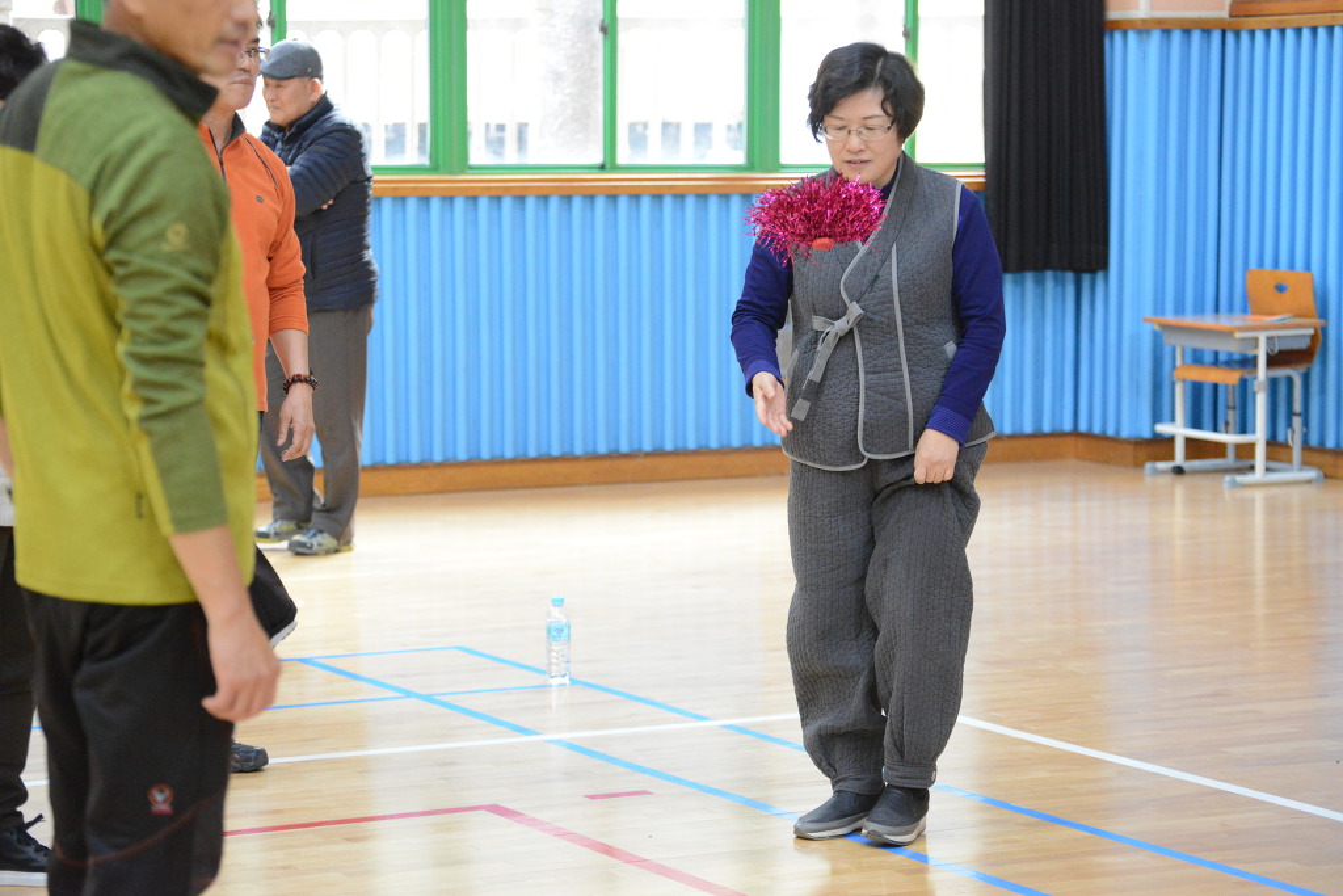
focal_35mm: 95
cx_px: 672
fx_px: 3544
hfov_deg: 21.5
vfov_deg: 14.4
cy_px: 448
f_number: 4.5
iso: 6400
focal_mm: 95
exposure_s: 1/320
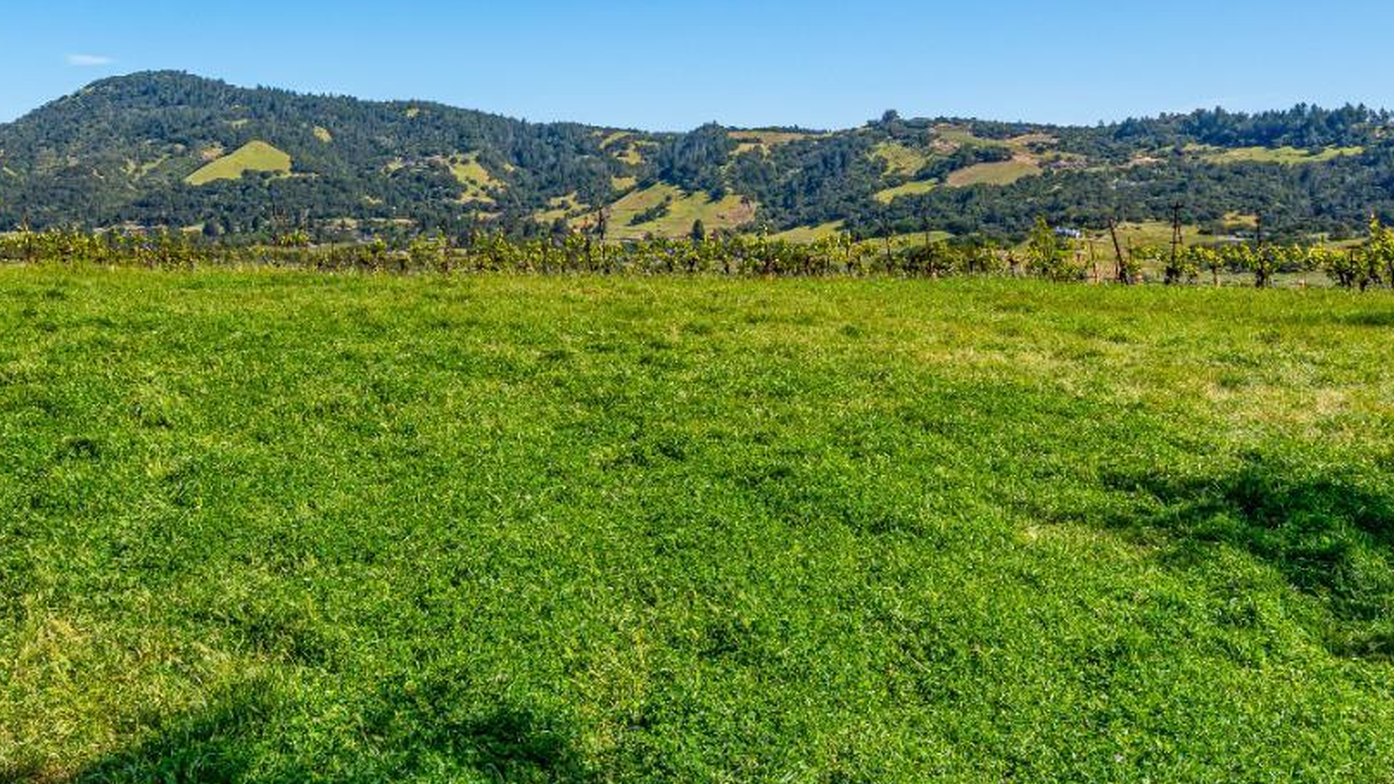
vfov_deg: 31.2
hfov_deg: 53.5
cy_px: 157
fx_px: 1368
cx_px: 530
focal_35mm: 37
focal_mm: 19
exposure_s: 1/400
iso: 320
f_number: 11
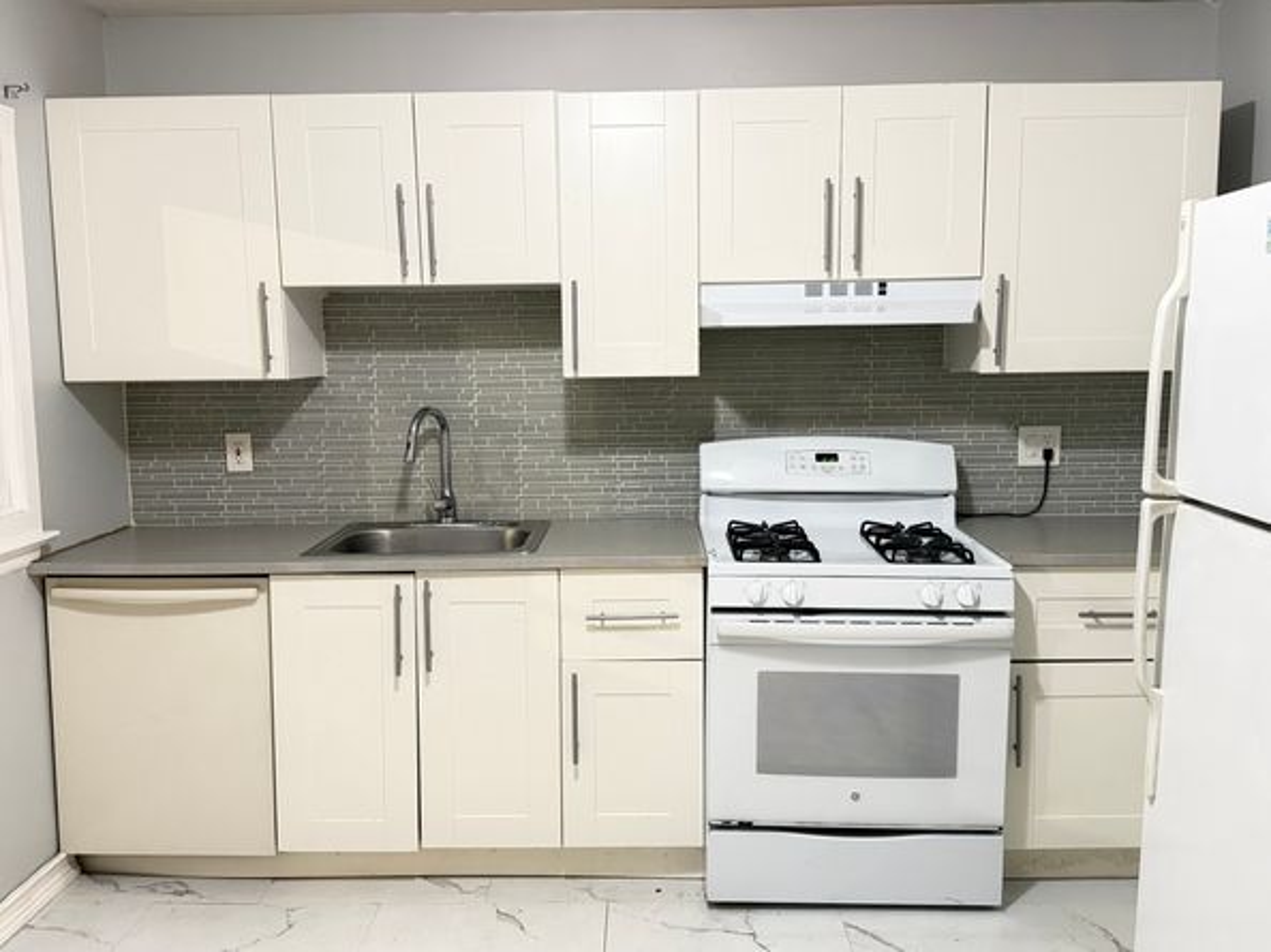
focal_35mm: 24
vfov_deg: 56.8
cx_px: 636
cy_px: 476
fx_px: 881
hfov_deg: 71.6
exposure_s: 1/60
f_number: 1.78
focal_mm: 6.76
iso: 800
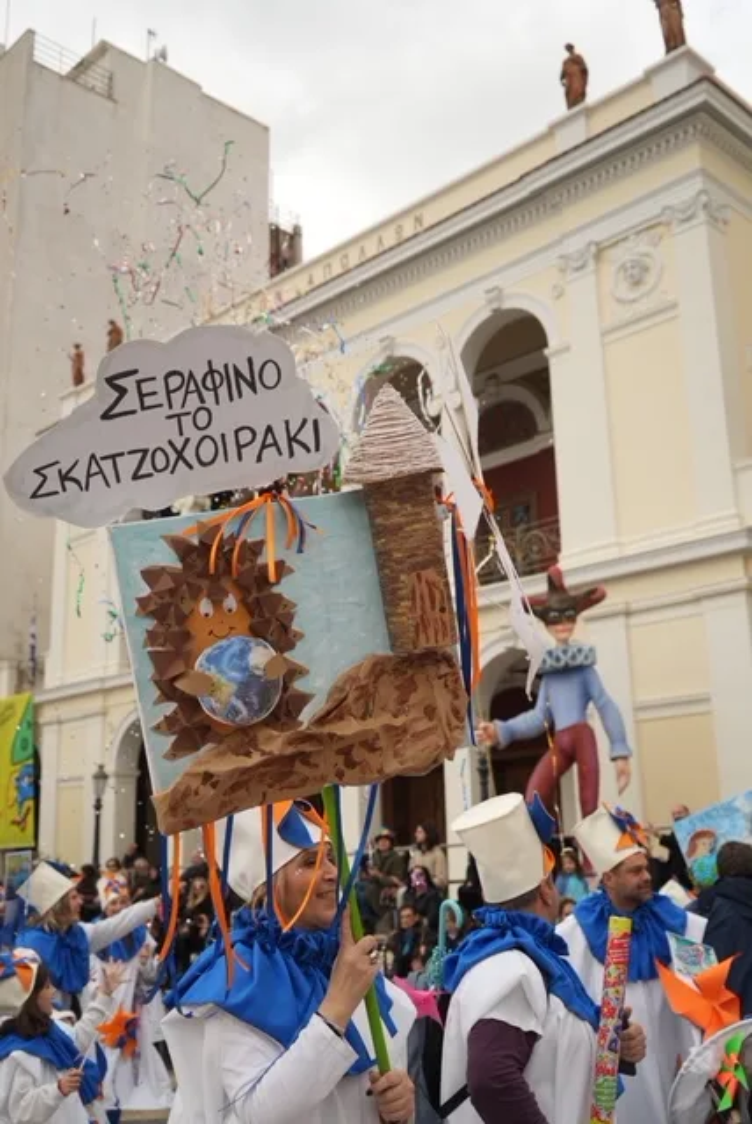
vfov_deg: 53.1
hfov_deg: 36.9
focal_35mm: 36
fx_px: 1125
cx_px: 376
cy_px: 562
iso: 640
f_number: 4
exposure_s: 1/2000
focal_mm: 36
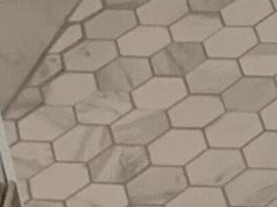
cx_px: 692
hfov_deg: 8.4
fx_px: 1719
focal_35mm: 215
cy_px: -399
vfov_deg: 6.4
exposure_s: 1/60
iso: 80
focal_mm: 3
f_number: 1.8
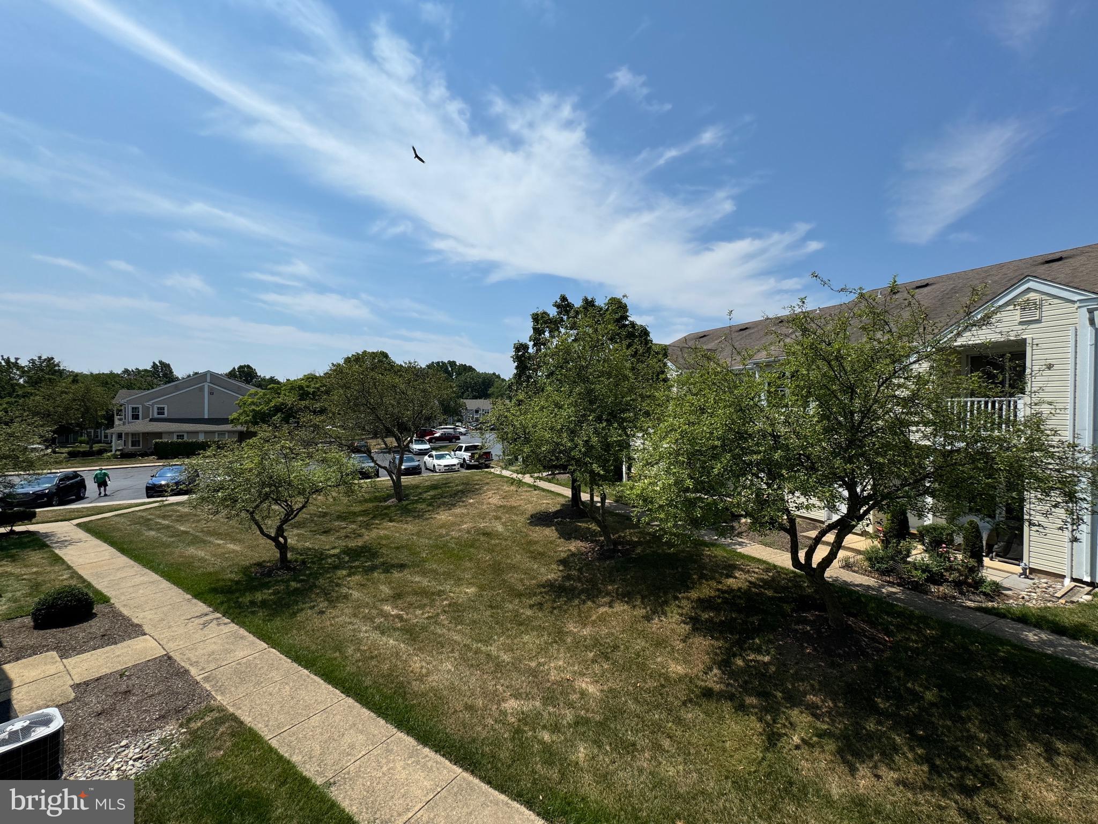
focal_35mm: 14
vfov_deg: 85.7
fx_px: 444
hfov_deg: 102.1
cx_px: 549
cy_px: 412
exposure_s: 1/2985
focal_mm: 2.22
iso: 50
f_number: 2.2
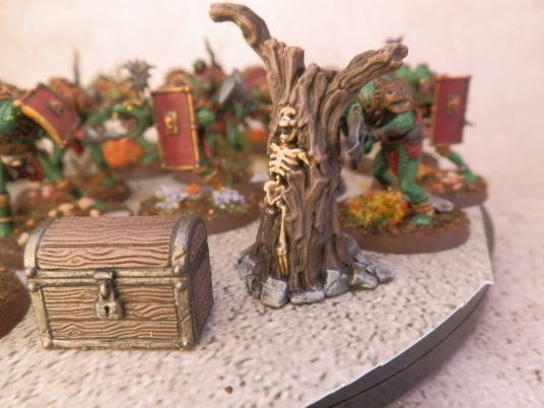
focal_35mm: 28
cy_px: 204
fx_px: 440
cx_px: 272
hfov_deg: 63.4
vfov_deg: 49.7
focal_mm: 5
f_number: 3.1
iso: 400
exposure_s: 1/80
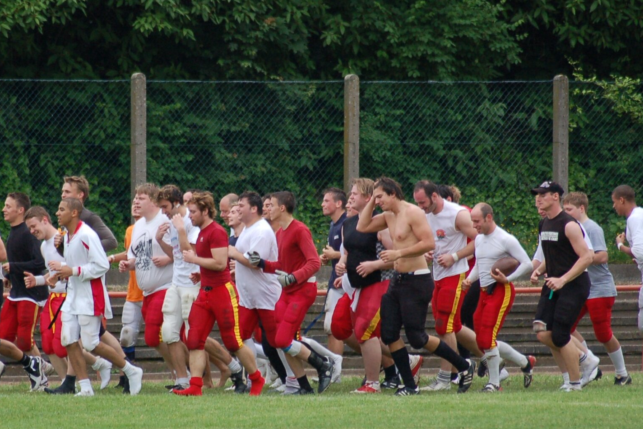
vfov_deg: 3.7
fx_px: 6554
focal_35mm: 367
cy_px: 274
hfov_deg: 5.6
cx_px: 257
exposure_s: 1/500
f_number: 4.8
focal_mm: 170
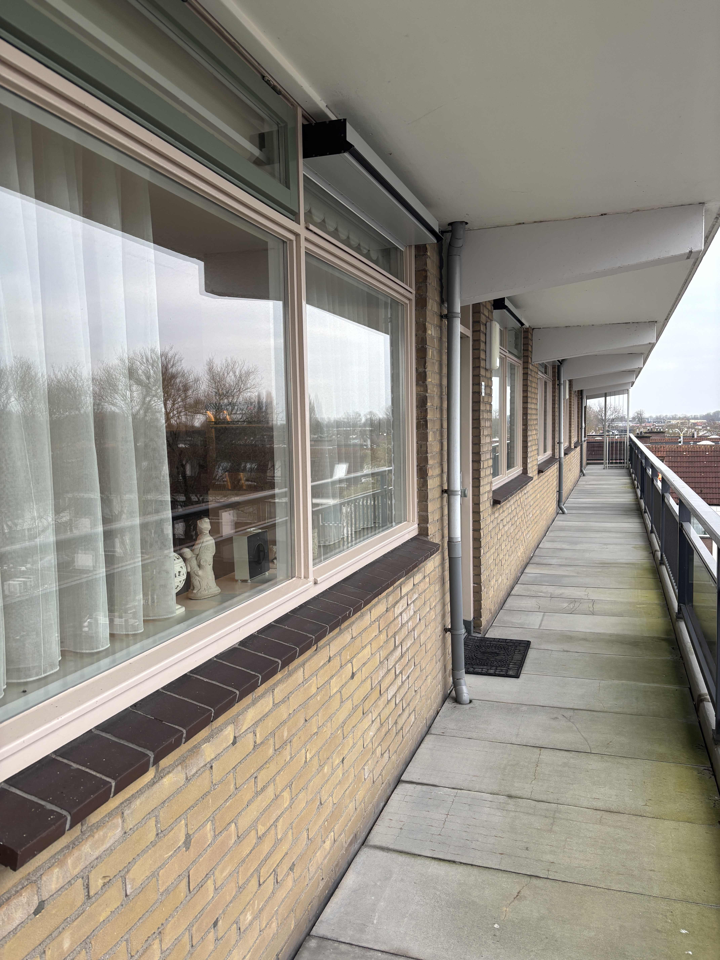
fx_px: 721
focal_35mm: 26
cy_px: 480
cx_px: 360
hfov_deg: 53.1
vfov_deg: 67.3
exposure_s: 1/121
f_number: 1.6
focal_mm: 5.96
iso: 80
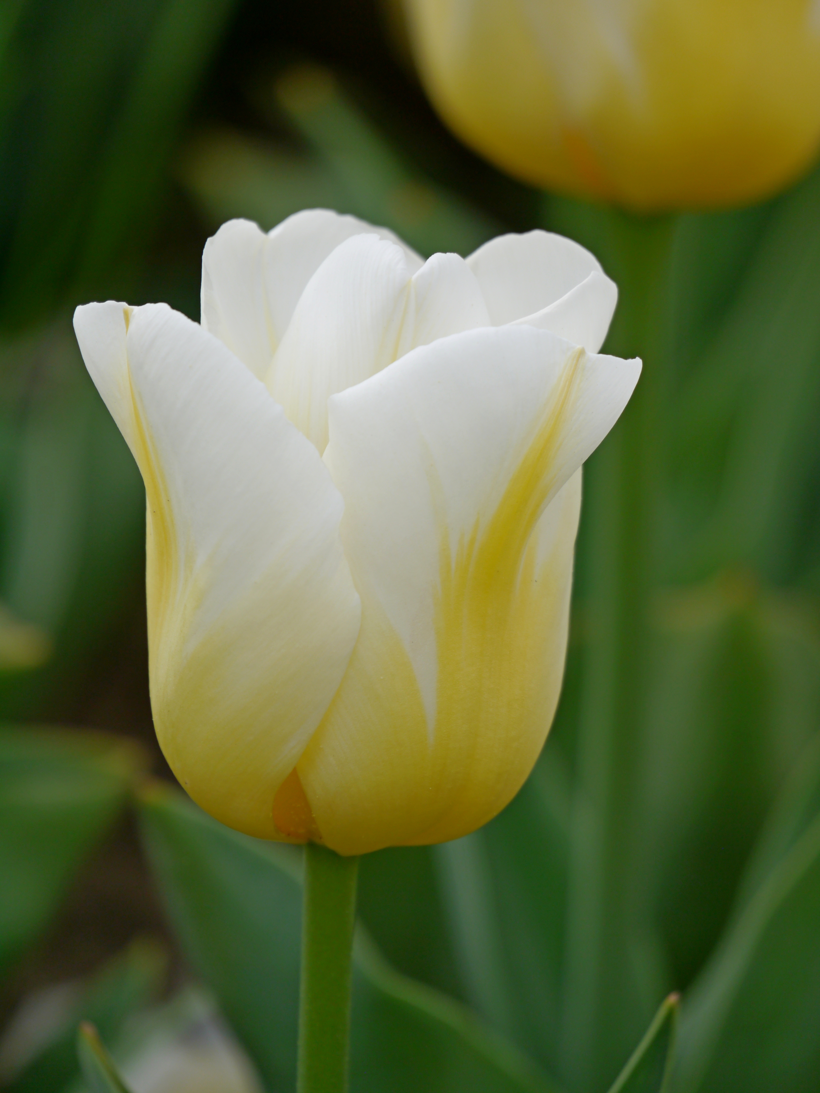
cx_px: 410
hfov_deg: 5.4
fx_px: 8648
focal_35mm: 274
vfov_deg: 7.2
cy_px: 546
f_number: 5.6
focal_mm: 137
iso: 160
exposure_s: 1/640
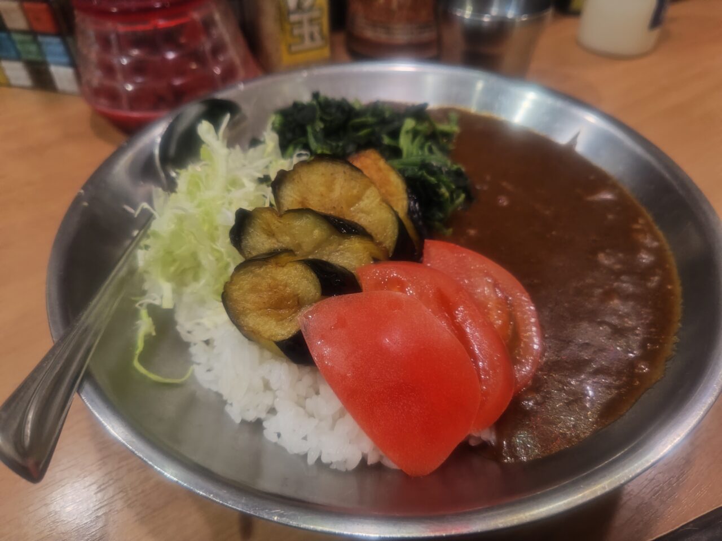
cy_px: 270
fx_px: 480
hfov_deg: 73.9
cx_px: 361
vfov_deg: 58.9
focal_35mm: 23
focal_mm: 5.56
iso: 488
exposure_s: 1/33.3
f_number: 1.9
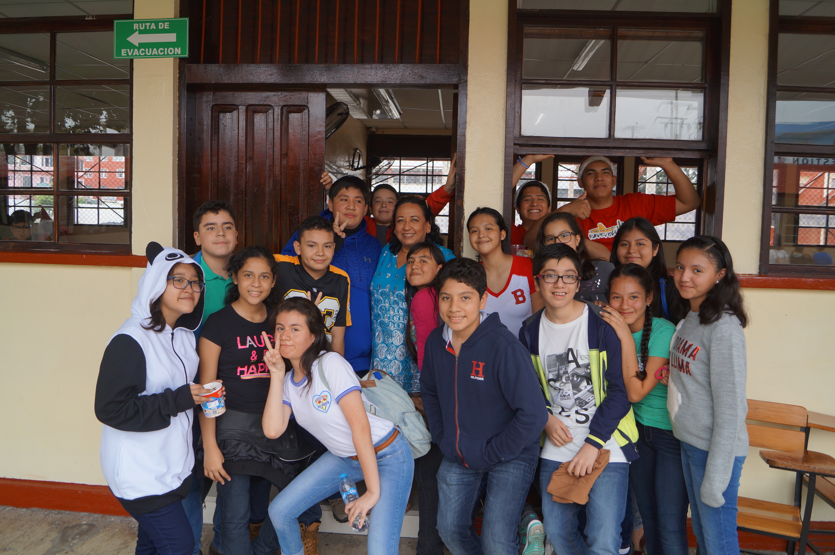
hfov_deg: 67.4
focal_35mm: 27
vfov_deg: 47.8
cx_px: 418
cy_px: 278
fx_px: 626
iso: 100
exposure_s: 1/160
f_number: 4
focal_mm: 18
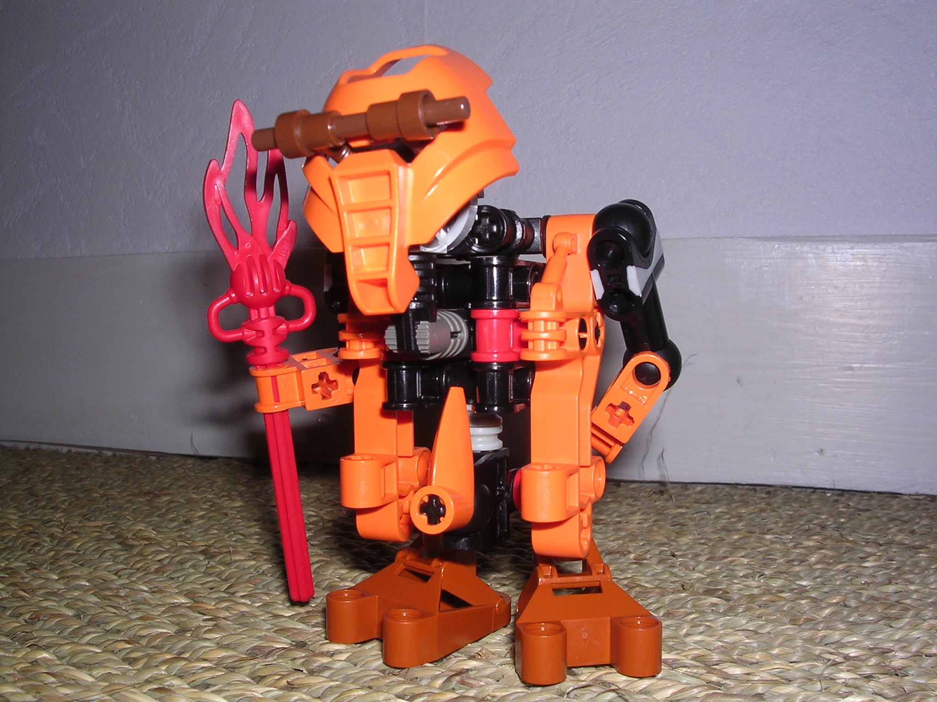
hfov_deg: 49.0
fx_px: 1029
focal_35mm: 38
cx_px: 468
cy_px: 351
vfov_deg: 37.7
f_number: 5.6
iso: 100
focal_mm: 5.8
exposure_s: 1/60.1
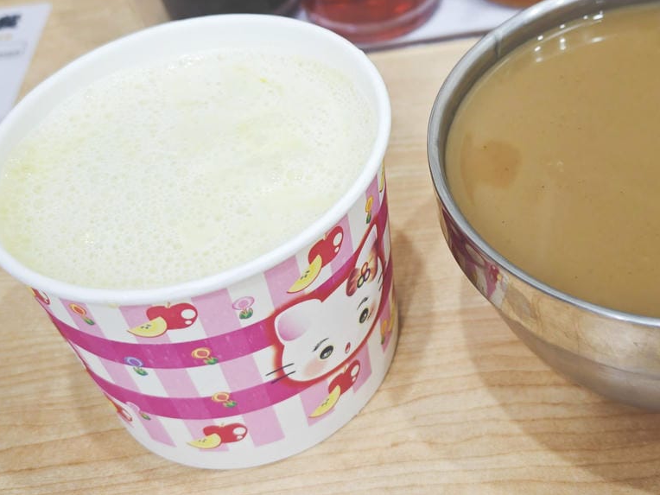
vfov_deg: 26.3
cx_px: 460
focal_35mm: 55
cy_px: 139
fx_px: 1049
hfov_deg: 34.5
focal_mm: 8.72
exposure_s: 1/120
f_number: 2
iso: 400
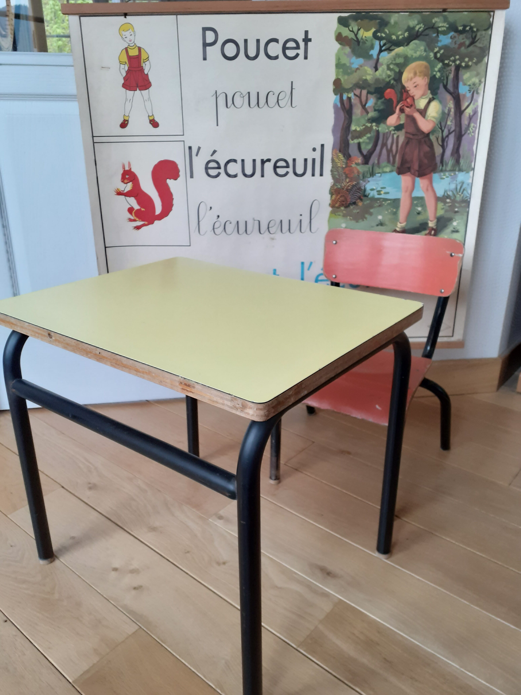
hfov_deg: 51.4
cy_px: 348
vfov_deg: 65.3
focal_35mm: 27
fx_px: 542
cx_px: 260
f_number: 1.9
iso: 125
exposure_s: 1/50
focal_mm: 3.6
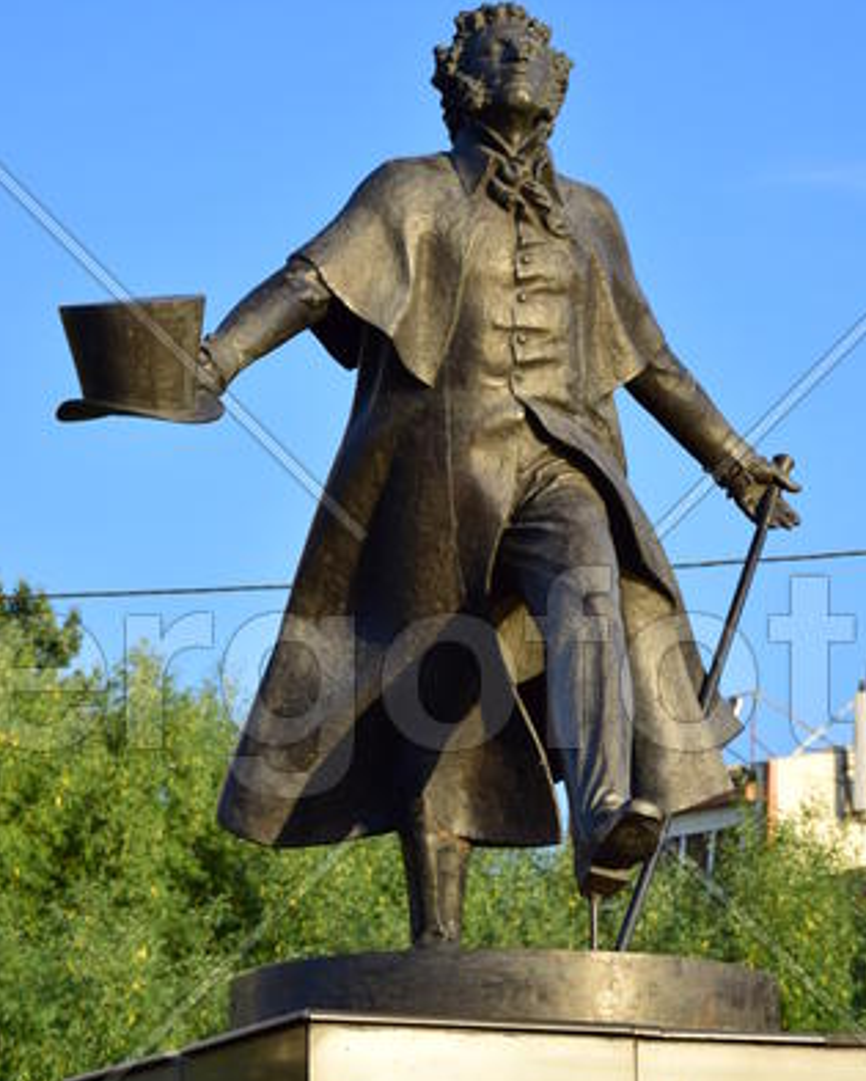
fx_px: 4384
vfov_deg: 14.0
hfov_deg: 11.3
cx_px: 507
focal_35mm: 137
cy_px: 682
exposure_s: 1/200
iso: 100
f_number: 5.3
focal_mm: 66
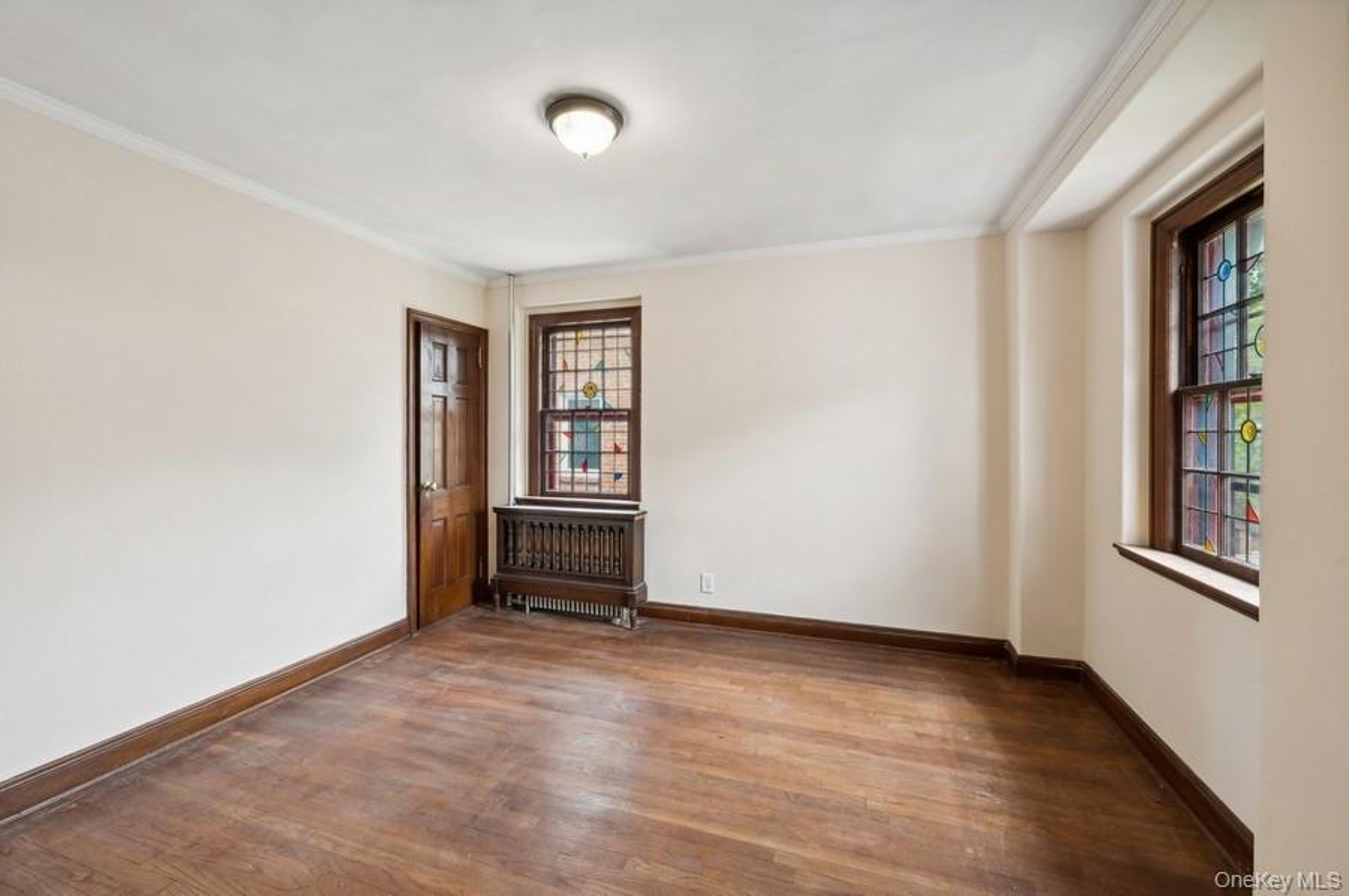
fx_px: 524
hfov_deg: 104.3
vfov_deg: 81.1
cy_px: 448
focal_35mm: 14
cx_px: 674
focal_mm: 14
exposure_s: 1/5
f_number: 11
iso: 200
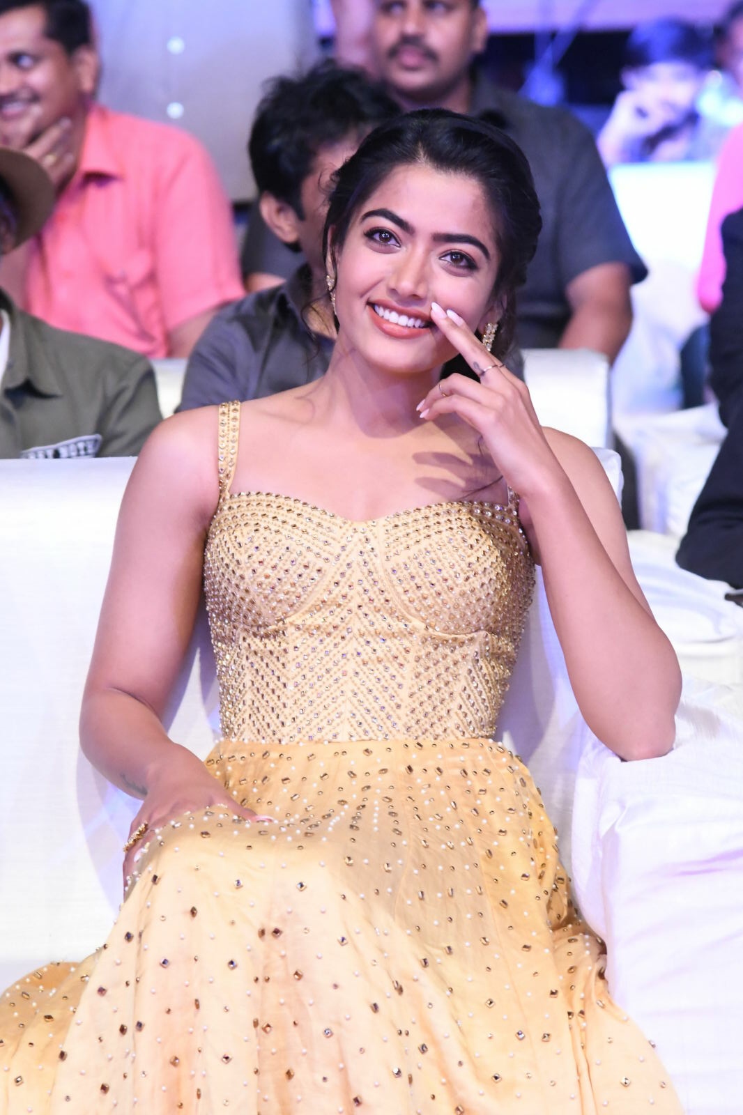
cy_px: 558
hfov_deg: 7.6
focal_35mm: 180
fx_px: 5574
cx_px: 372
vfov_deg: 11.4
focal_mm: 120
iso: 5000
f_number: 5
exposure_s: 1/125
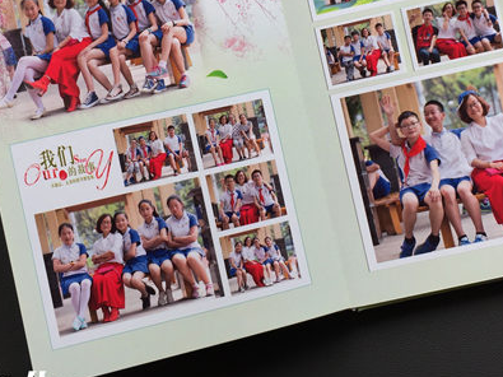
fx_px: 843
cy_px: 87
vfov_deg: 24.9
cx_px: 261
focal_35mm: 58
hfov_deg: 33.2
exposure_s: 1/109
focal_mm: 4.15
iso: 32
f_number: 2.2
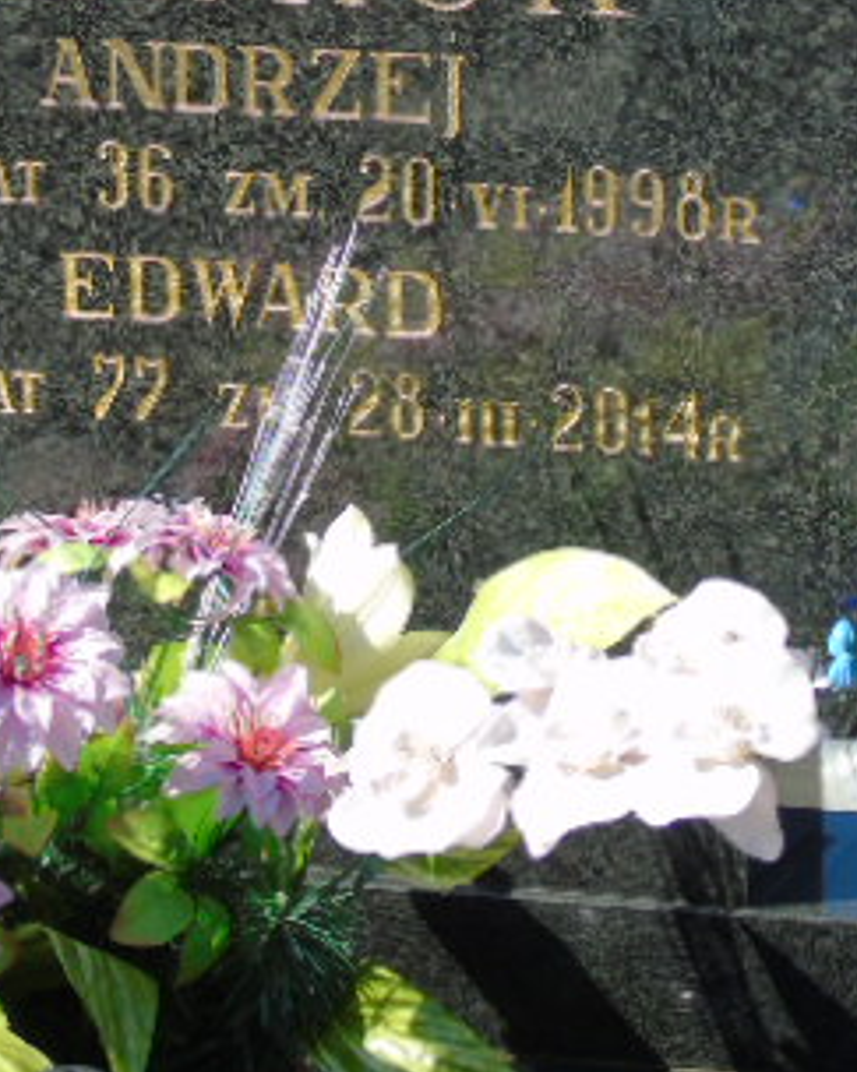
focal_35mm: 193
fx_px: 6122
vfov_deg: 10.0
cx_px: 342
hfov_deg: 8.0
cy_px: 406
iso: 80
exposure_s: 1/400
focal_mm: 17
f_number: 4.3
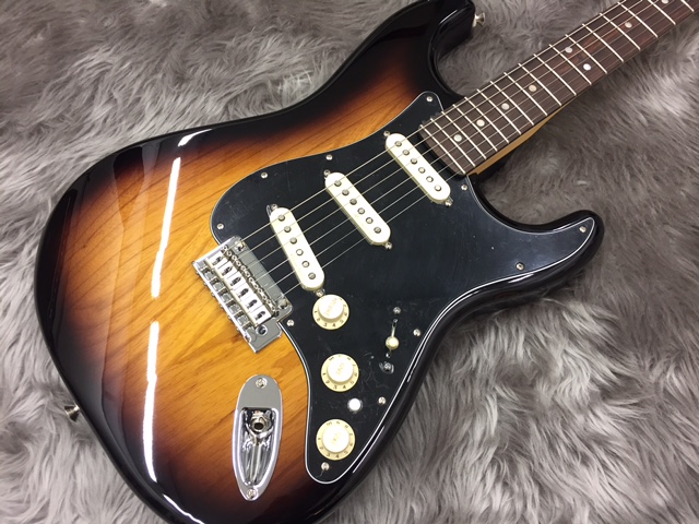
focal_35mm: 29
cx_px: 350
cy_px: 262
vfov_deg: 48.2
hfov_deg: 61.7
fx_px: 586
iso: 80
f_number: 2.2
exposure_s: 1/30
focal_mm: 4.15
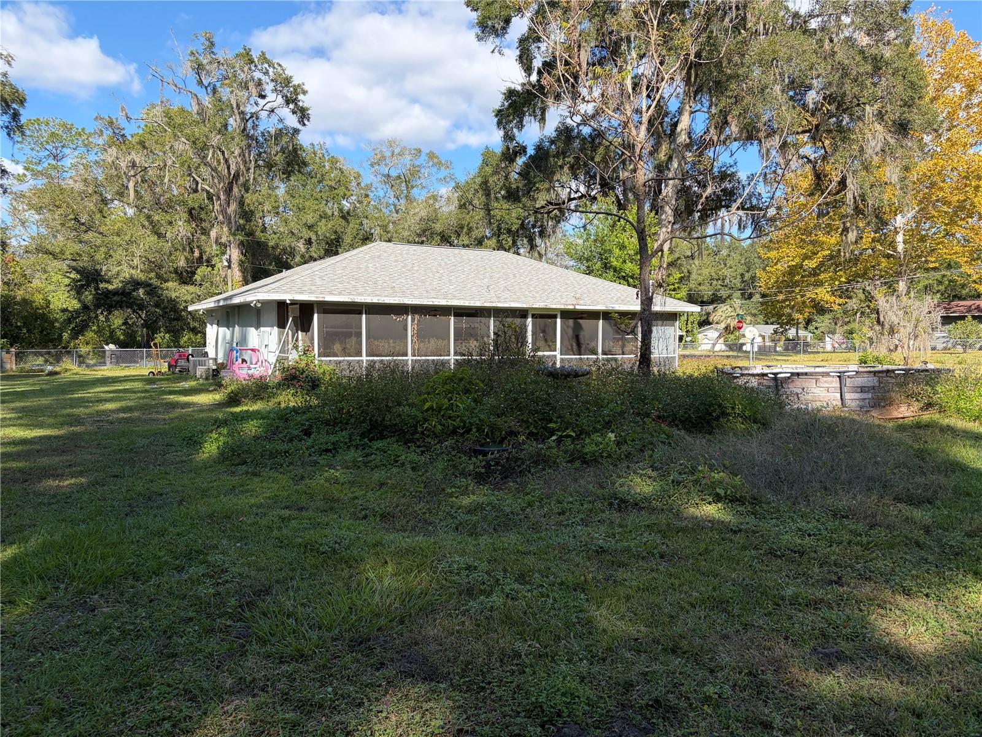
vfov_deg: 53.1
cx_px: 491
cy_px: 368
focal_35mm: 26
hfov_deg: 67.3
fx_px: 738
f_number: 1.6
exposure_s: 1/1311
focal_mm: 5.96
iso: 50
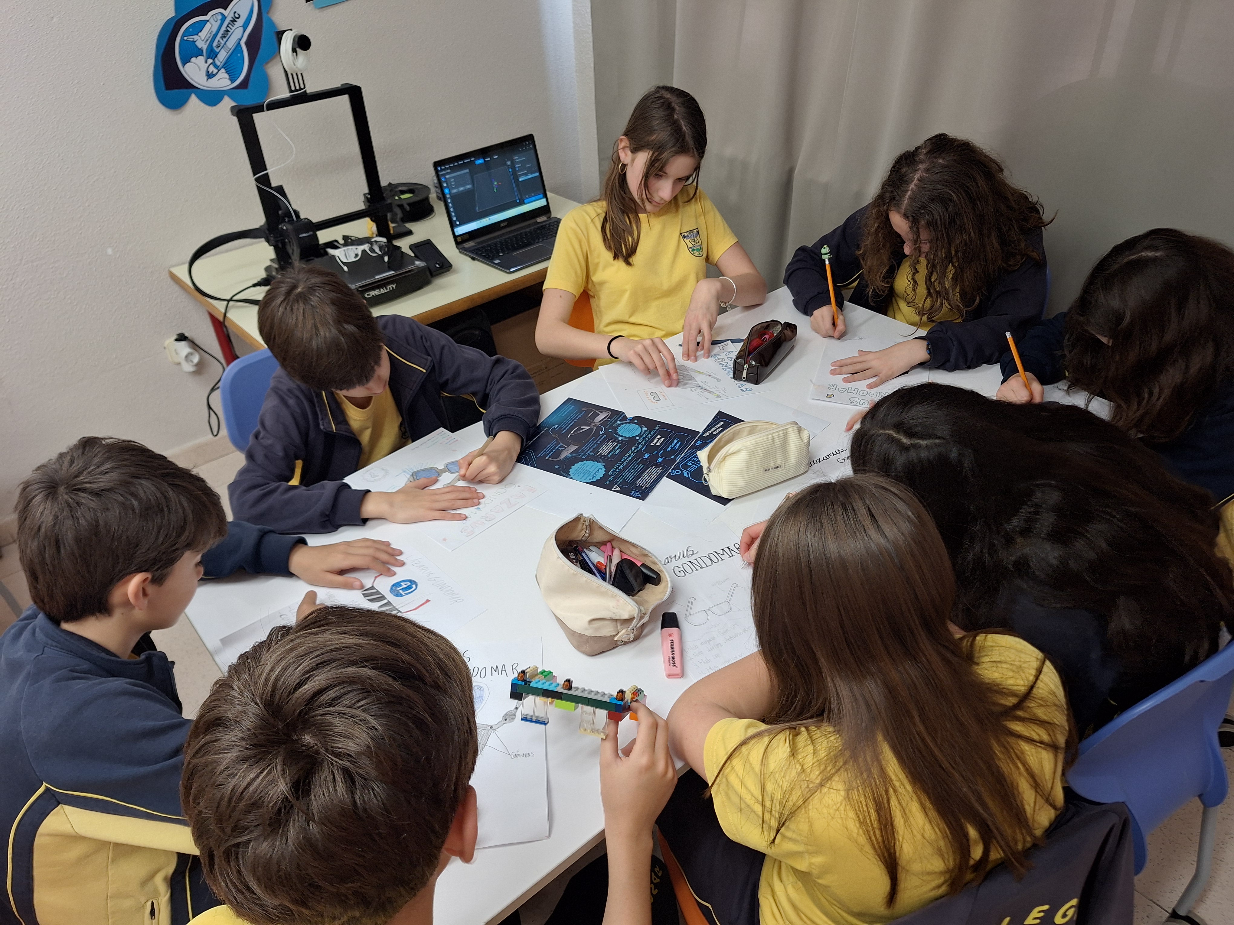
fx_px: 820
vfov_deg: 58.9
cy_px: 462
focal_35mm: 23
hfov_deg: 73.9
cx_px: 617
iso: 80
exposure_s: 1/50
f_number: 1.8
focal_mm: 5.54
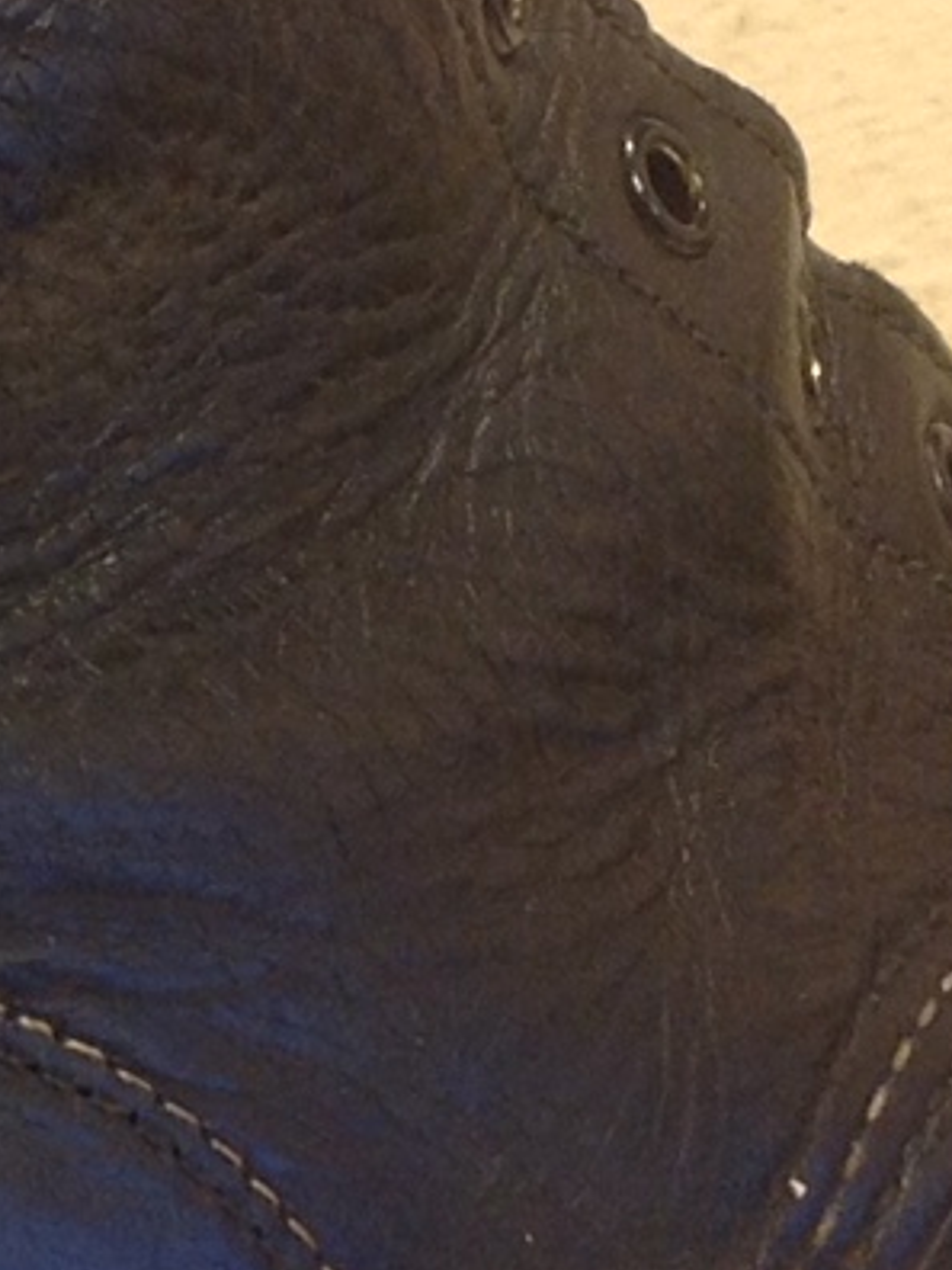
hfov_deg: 7.9
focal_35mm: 181
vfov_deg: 10.9
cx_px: -891
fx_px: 6637
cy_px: 446
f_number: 2.4
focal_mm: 4.28
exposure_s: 1/17
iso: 80
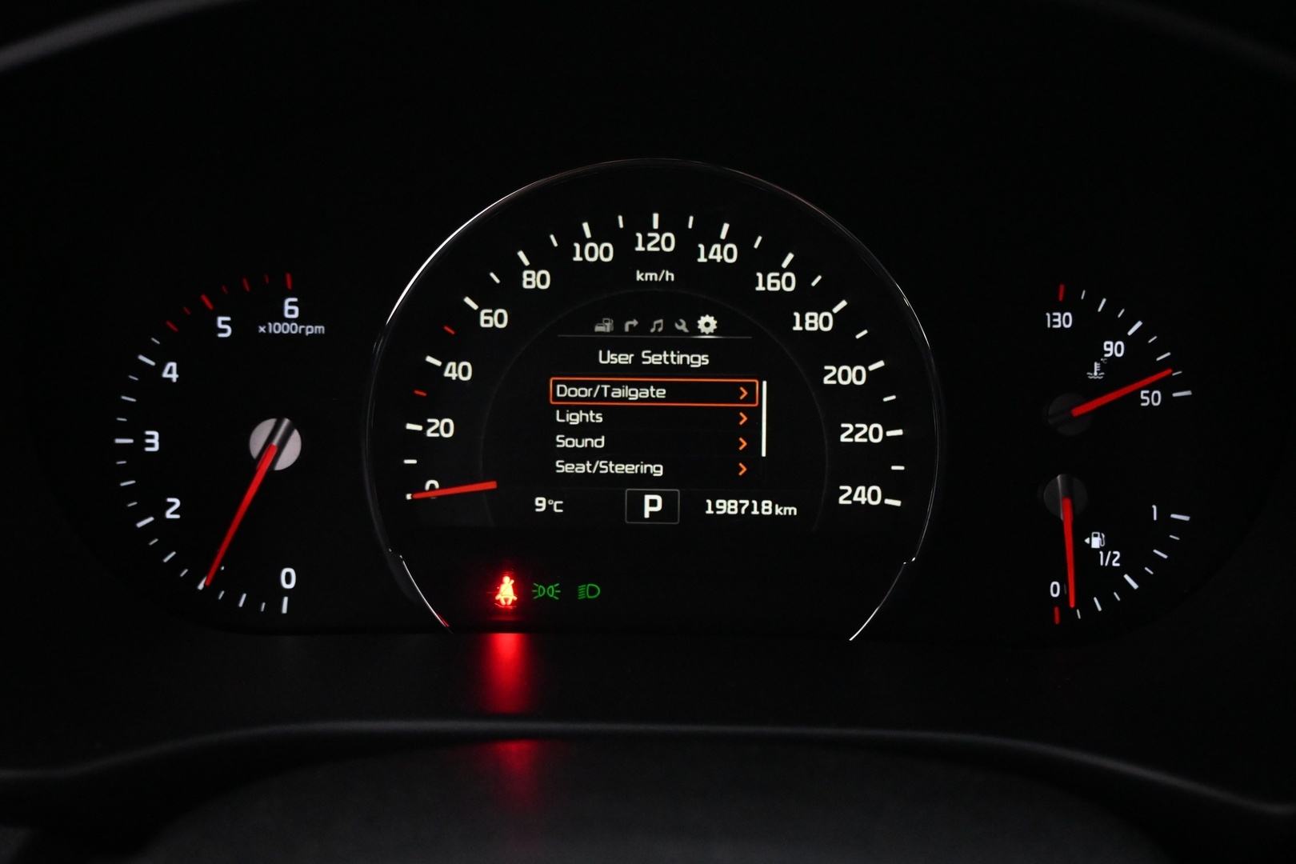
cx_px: 648
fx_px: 1134
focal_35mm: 32
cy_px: 432
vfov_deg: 41.7
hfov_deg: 59.5
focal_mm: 21
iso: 5600
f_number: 4
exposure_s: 1/30
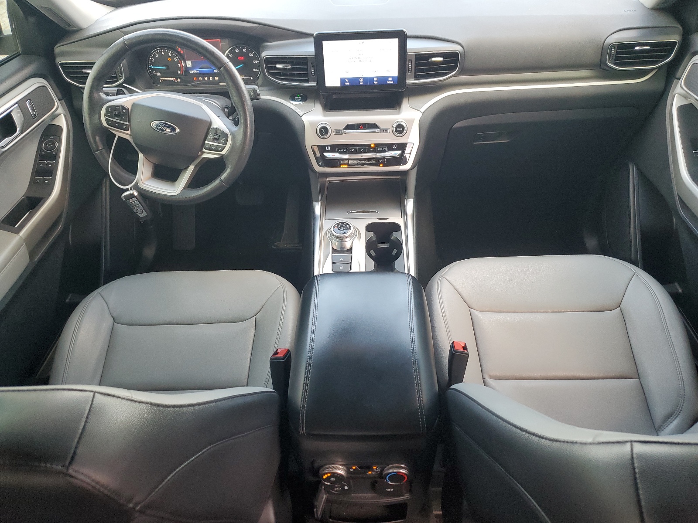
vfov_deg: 53.1
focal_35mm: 26
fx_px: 524
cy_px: 262
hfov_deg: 67.3
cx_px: 349
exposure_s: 1/120
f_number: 1.5
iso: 97
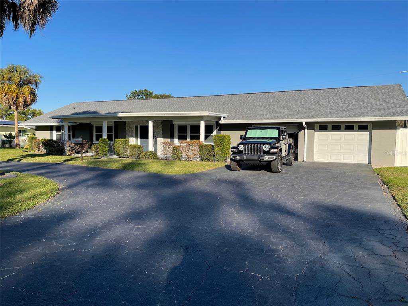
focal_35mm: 26
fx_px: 306
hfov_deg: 67.3
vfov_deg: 53.1
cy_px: 153
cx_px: 204
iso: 32
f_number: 1.6
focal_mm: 4.2
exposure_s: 1/2959
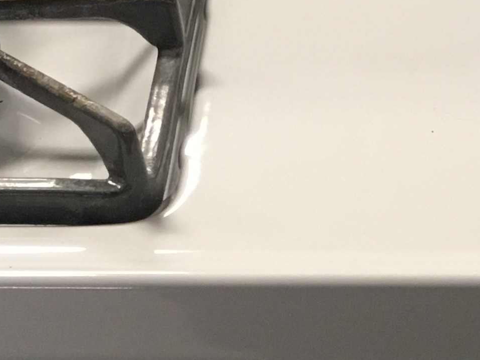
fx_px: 1692
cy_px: 609
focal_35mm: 122
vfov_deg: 11.4
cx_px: 401
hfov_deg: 16.0
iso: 100
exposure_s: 1/30
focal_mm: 4.15
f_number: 2.2
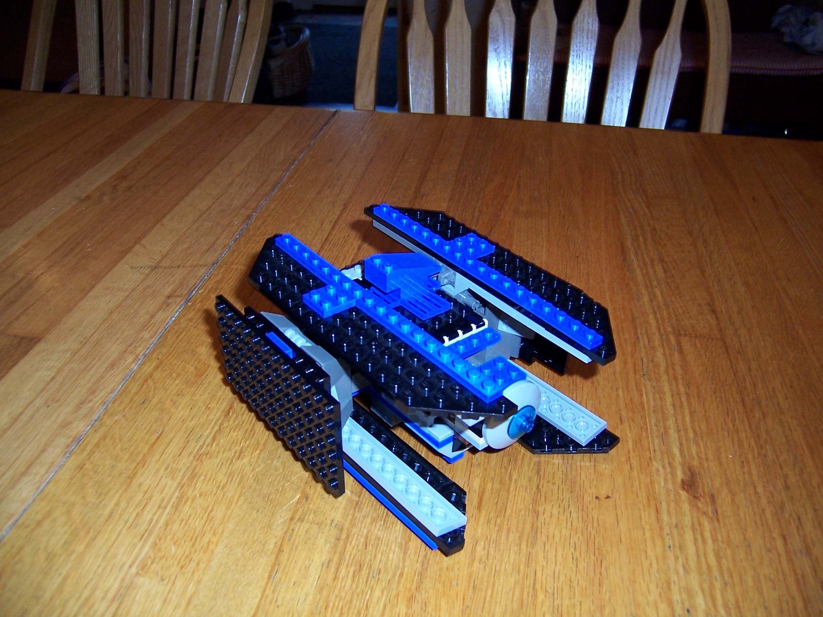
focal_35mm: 33
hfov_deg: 55.4
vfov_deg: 42.9
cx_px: 412
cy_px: 308
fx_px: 785
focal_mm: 5.5
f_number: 2.8
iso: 140
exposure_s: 1/60
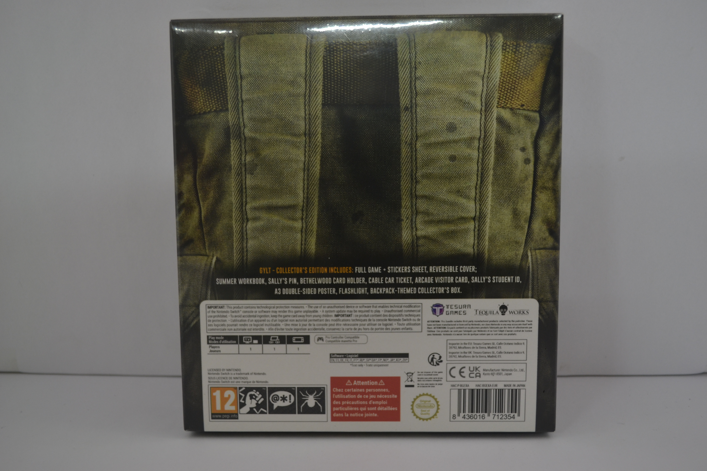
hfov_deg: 53.1
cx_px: 354
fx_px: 707
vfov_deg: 36.9
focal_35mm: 36
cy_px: 236
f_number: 4
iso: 400
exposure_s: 1/25
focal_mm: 24
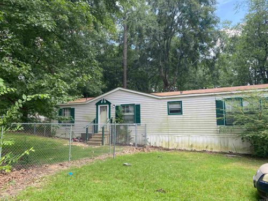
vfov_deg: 53.1
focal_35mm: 26
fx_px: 201
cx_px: 134
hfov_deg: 67.3
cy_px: 100
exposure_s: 1/360
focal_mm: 4.25
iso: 32
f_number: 1.8
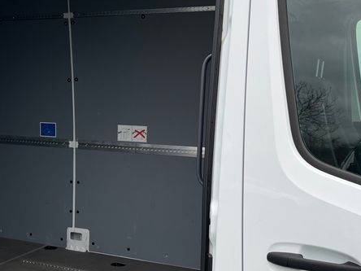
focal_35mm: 60
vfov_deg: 24.4
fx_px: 626
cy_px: 155
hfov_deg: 31.6
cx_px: 91
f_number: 1.6
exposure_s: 1/373
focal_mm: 5.1
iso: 50
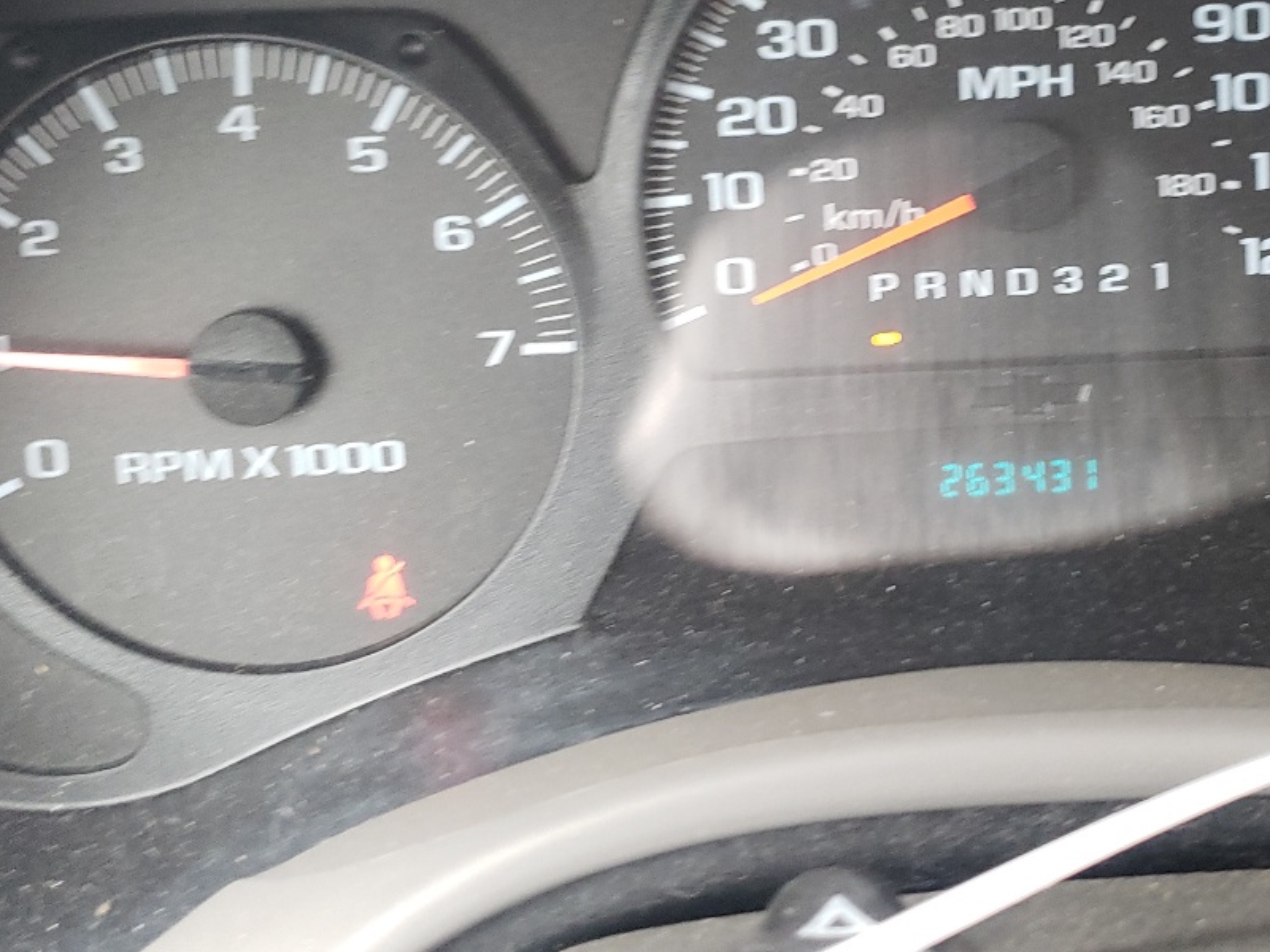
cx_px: 989
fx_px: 1908
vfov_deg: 27.7
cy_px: 254
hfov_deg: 35.8
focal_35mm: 52
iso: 137
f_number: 1.5
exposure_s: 1/60.2
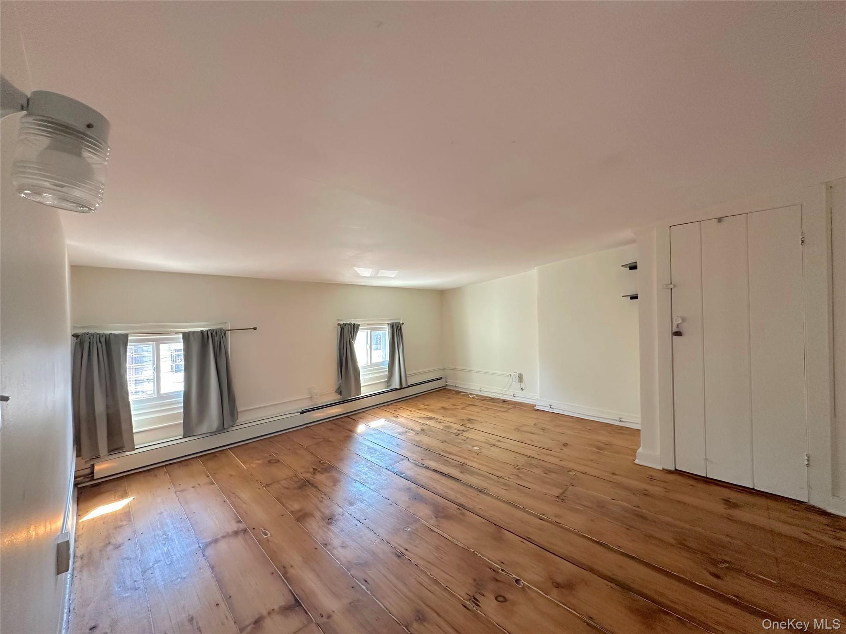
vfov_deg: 85.7
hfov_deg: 102.1
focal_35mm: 14
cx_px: 423
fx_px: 342
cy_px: 317
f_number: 2.2
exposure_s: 1/99
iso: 250
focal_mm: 2.22
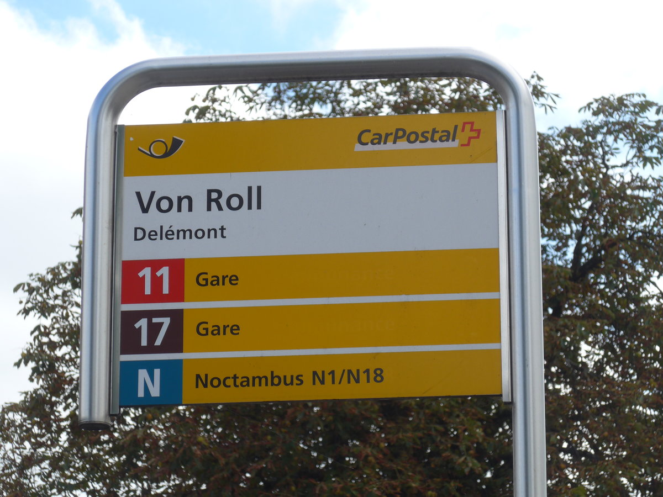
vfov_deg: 10.0
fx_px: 2854
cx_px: 332
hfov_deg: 13.3
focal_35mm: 149
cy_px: 248
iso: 80
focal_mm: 28.9
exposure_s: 1/250
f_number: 5.5
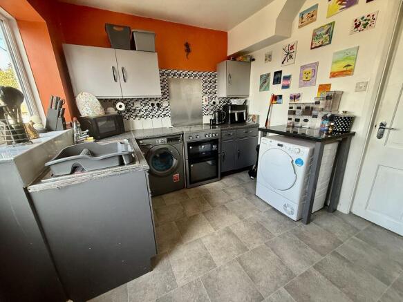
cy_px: 151
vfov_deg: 85.7
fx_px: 163
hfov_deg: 102.1
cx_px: 202
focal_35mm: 14
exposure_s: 1/99
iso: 320
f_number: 2.2
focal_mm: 2.22
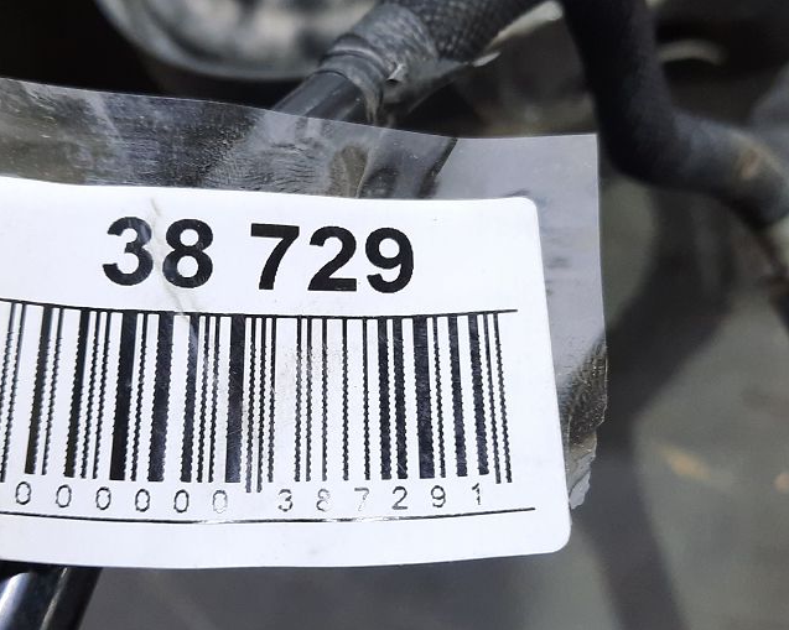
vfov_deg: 32.7
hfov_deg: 40.3
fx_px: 1074
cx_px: 364
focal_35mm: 46
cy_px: 318
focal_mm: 4.6
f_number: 2
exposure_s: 1/33
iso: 250
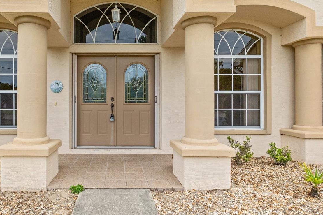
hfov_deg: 68.0
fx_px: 233
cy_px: 102
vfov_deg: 49.5
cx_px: 115
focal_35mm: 26
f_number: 7.1
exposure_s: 1/800
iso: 400
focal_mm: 12
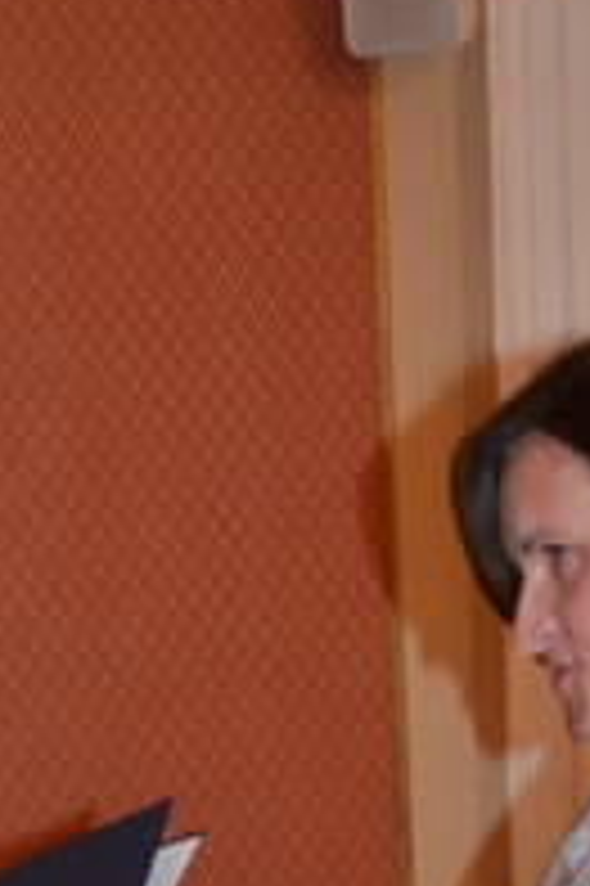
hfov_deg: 9.4
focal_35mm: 146
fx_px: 3595
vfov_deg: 13.2
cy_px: 1372
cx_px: 108
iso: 800
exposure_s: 1/60
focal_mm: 24
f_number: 5
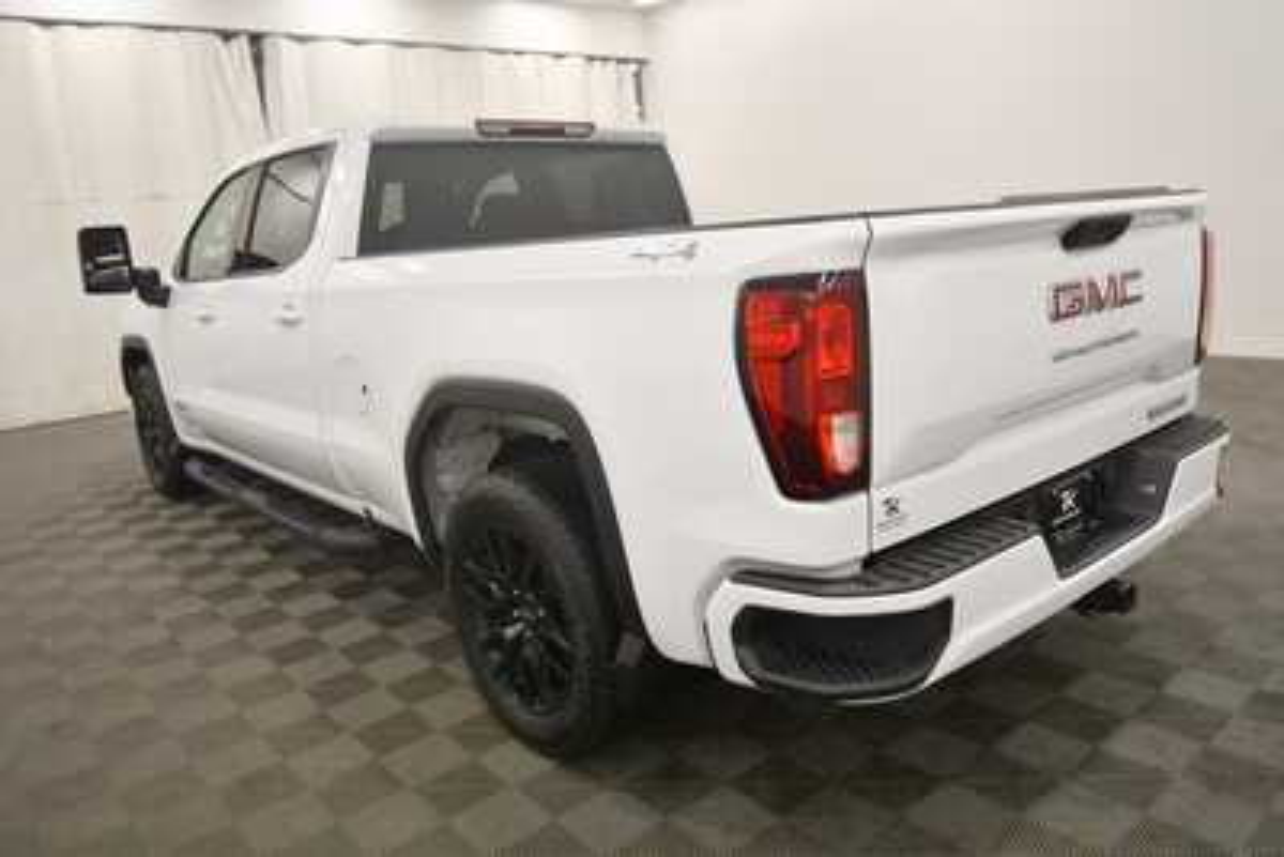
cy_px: 428
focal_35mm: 25
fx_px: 892
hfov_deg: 71.5
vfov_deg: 51.3
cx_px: 642
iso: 800
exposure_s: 1/200
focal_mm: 17
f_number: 5.3
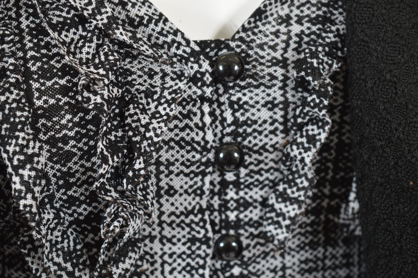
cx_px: 209
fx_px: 957
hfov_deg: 24.6
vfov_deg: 16.5
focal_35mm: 82
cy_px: 139
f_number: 6.3
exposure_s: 1/80
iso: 200
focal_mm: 55
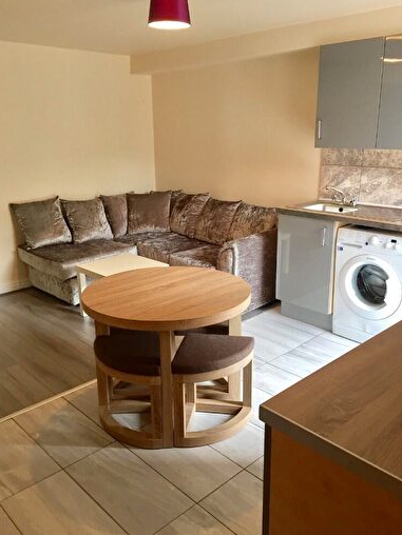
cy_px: 270
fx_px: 465
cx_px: 202
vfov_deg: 60.0
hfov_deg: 46.8
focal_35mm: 30
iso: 64
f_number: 2.2
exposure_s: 1/33
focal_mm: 4.15
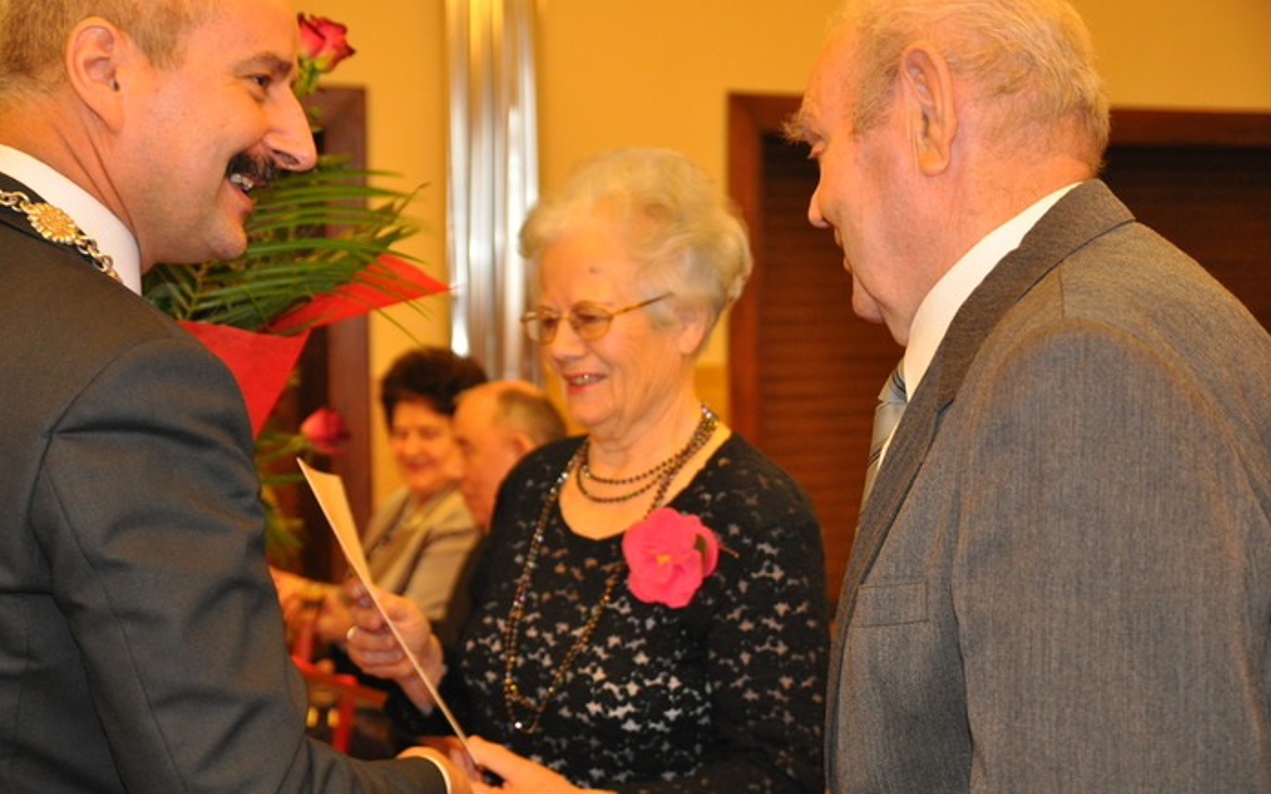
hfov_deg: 37.2
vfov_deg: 23.8
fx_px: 1888
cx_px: 637
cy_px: 399
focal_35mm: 55
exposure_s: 1/60
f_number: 3.3
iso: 800
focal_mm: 35
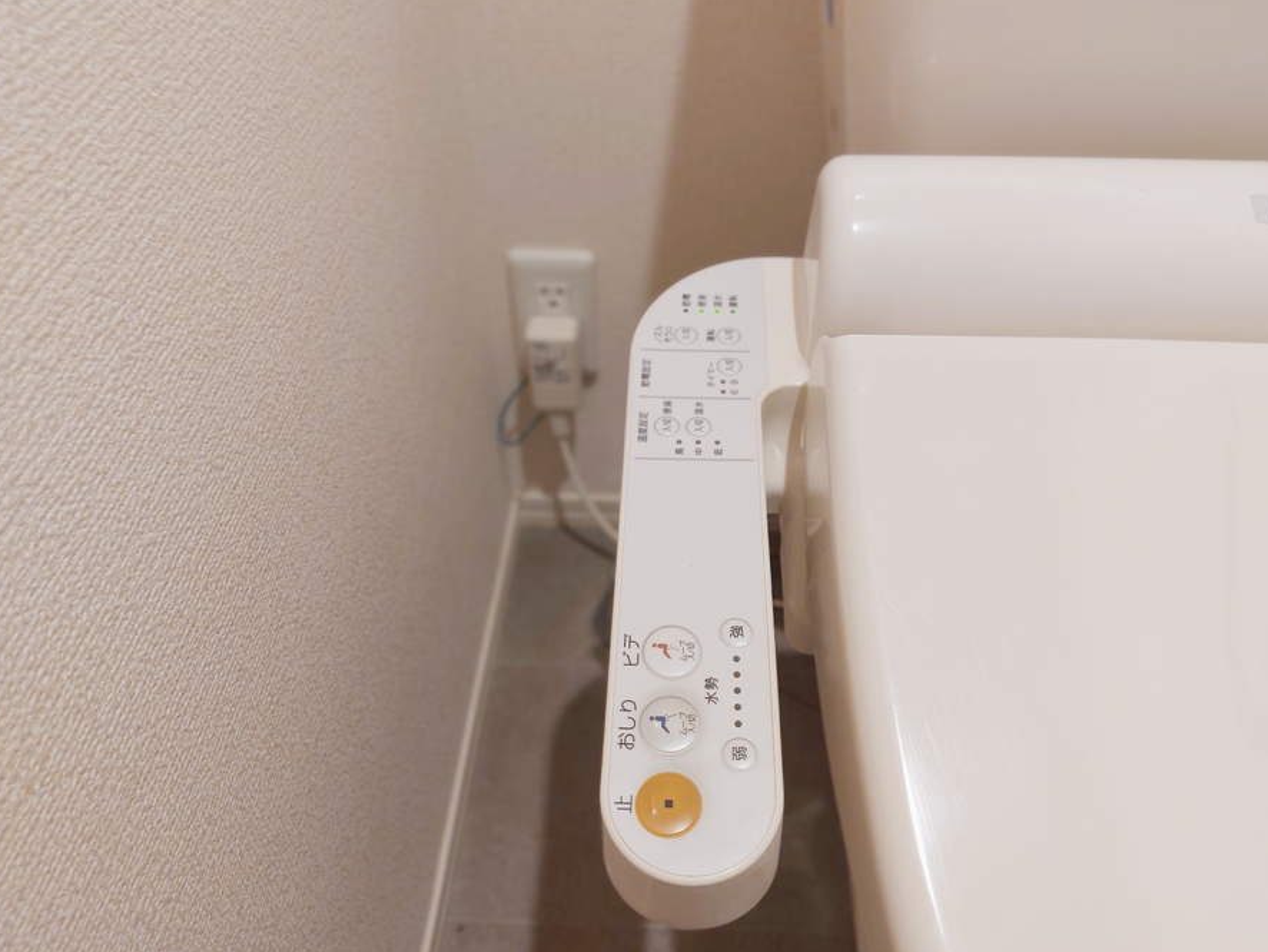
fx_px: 953
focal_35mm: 26
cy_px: 464
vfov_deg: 53.1
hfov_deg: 67.2
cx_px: 670
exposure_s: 1/24
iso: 80
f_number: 1.8
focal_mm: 5.23
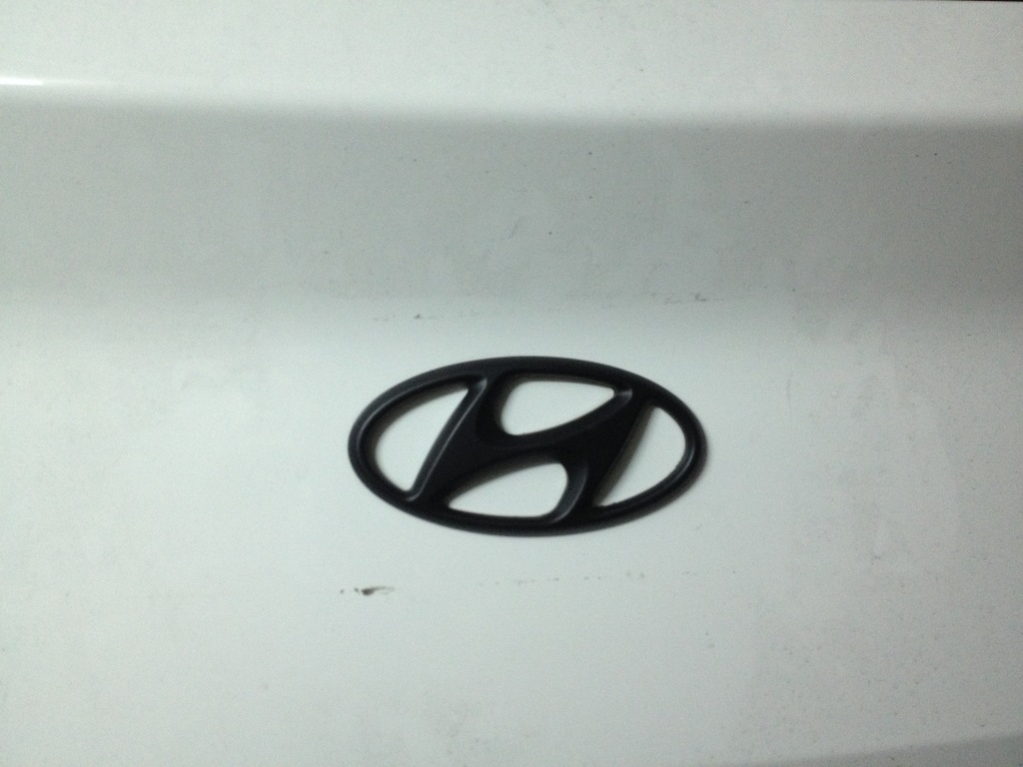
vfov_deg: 40.7
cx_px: 512
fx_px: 1034
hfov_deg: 52.6
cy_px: 384
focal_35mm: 35
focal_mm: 4.28
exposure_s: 1/20
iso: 160
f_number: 2.4
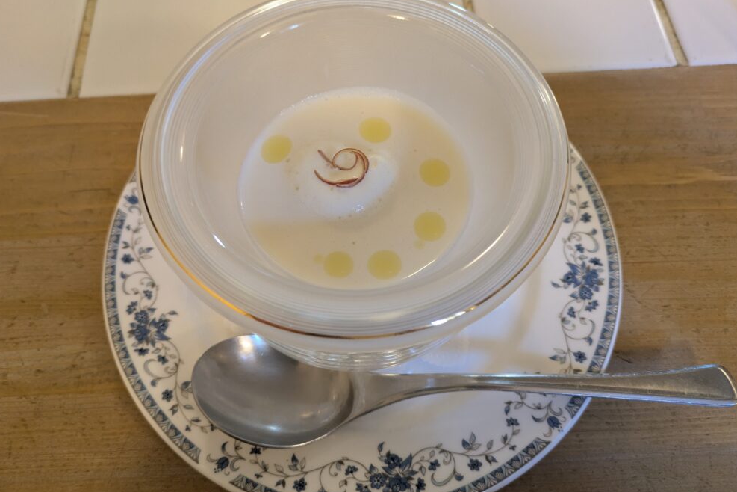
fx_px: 553
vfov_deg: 47.9
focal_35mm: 27
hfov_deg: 67.4
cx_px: 365
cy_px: 237
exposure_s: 1/33.3
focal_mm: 5.43
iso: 505
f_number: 1.89
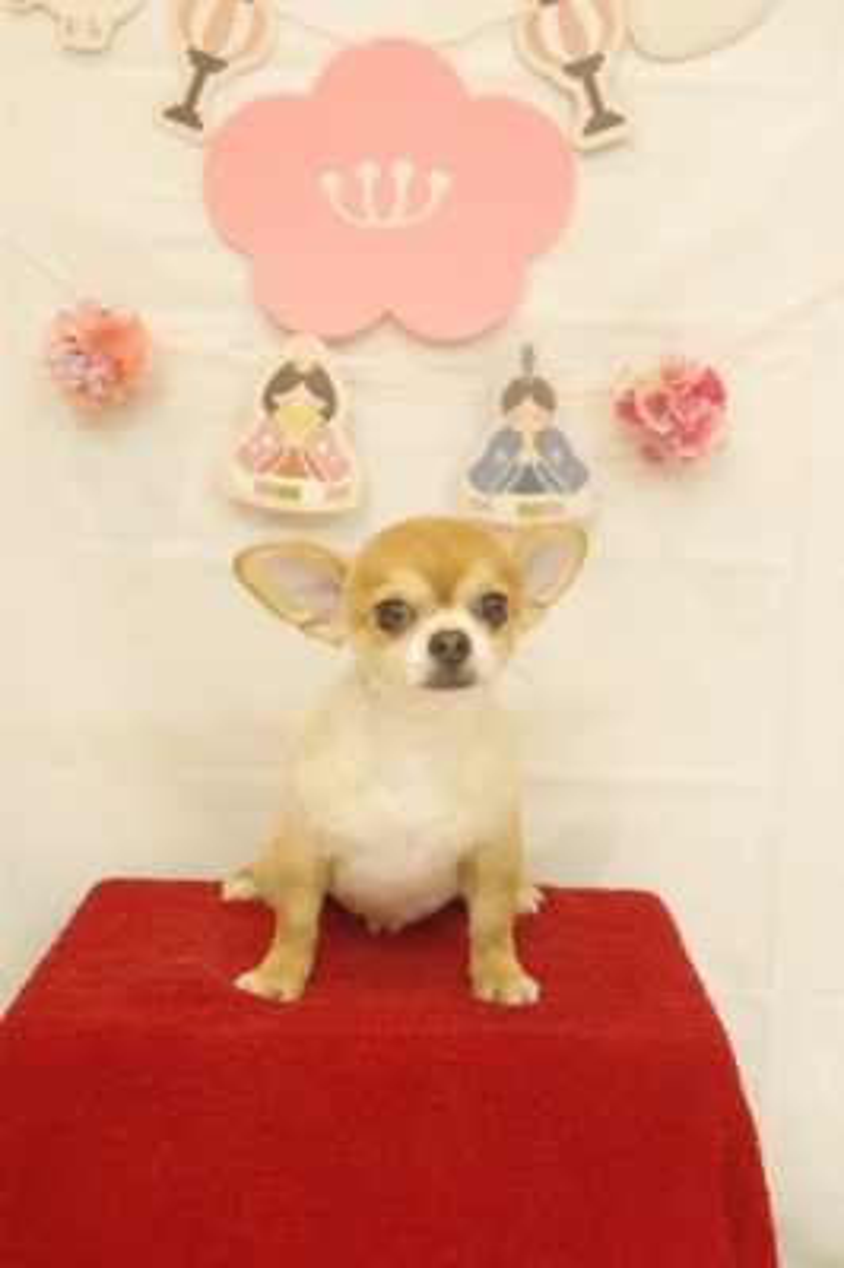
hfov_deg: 31.8
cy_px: 634
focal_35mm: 42
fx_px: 1479
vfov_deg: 46.4
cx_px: 422
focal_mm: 28
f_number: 4.5
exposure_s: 1/160
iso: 4000
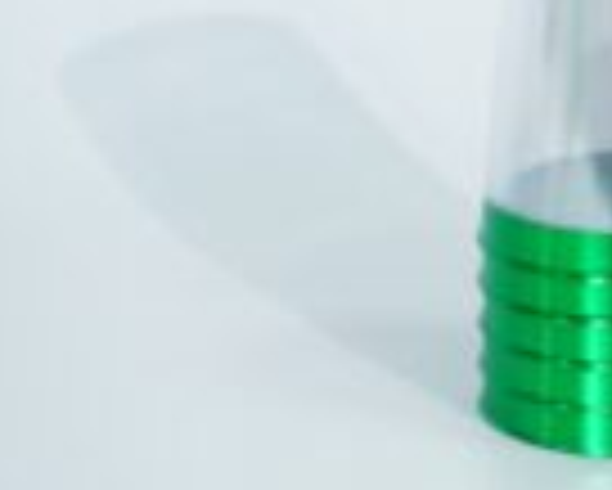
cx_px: 958
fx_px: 2981
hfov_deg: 11.2
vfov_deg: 9.4
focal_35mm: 164
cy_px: 97
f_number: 6.7
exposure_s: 1/60
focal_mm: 37
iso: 400
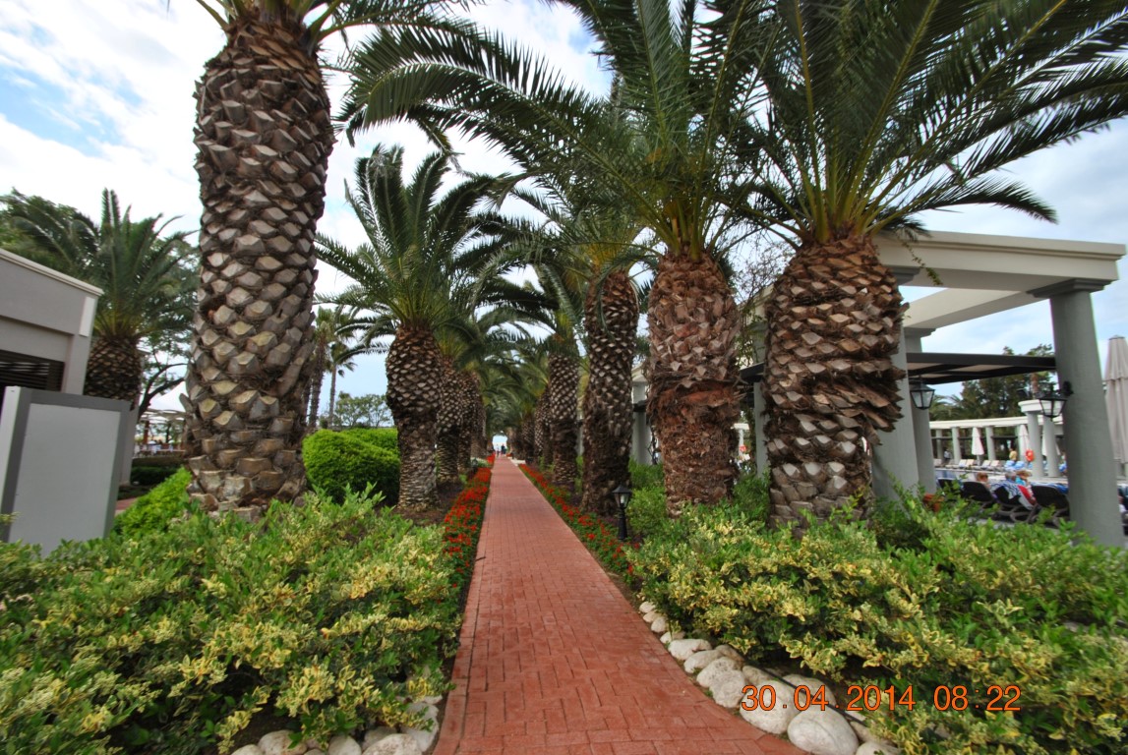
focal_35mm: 15
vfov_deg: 77.5
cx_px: 564
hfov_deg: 100.3
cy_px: 378
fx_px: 471
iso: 100
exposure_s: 1/200
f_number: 7.1
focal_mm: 10
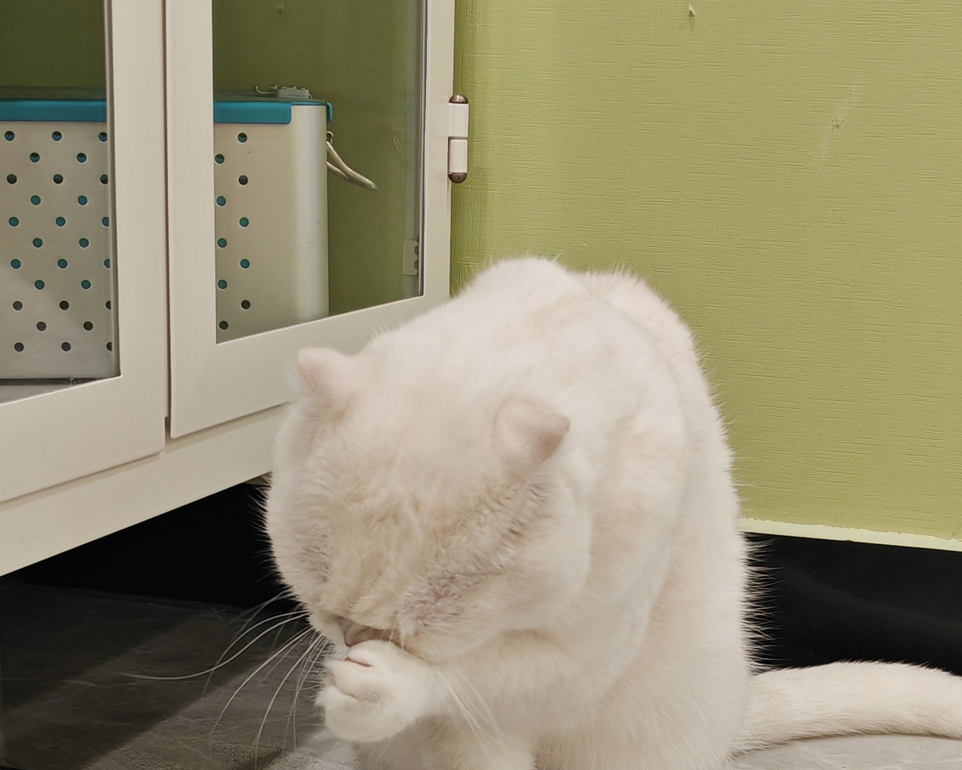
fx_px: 1936
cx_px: 480
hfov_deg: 27.9
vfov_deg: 22.2
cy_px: 627
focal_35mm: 68
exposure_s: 1/100
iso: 160
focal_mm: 5.52
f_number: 1.9
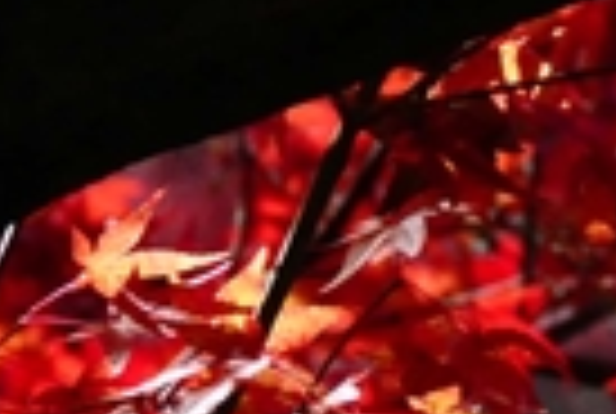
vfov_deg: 0.9
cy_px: 997
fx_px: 25448
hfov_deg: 1.4
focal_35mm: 1484
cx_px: 1003
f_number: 11
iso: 1250
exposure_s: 1/500
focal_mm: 170
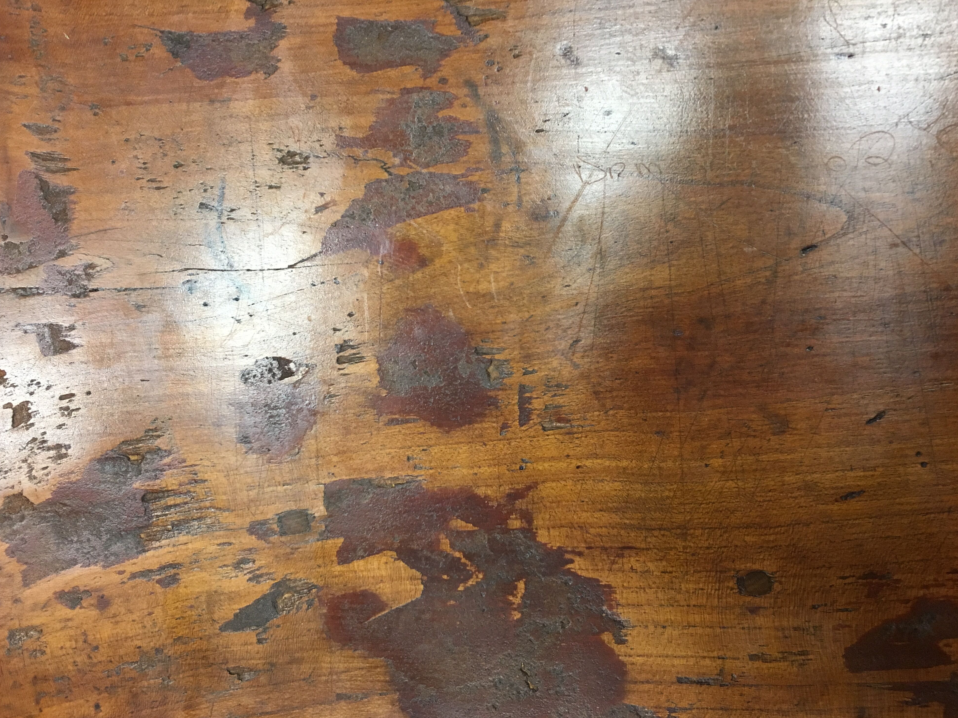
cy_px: 367
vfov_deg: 46.8
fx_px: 830
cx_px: 477
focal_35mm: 30
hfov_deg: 60.0
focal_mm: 4.15
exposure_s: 1/33
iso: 160
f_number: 2.2
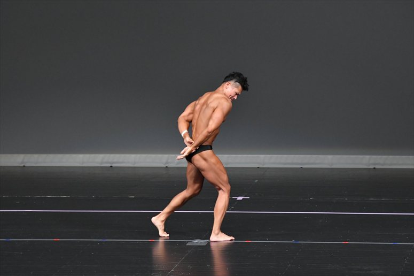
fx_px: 3104
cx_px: 207
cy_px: 138
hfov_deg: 7.6
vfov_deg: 5.1
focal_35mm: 270
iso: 4000
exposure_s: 1/400
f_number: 5.6
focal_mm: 180
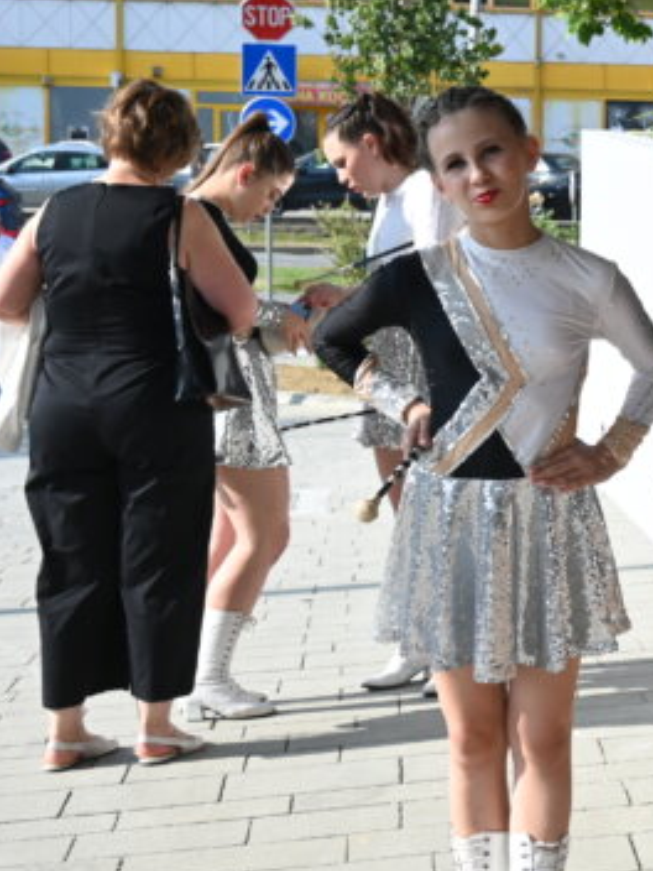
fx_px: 2389
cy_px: 318
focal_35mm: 95
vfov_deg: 20.6
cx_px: 1083
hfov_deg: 14.2
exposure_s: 1/160
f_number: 7.1
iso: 100
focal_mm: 34
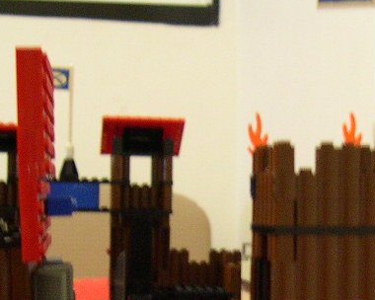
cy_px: 317
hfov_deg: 18.8
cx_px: 339
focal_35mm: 100
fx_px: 1110
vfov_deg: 15.1
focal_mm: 8
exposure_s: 1/2.4
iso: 400
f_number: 2.8
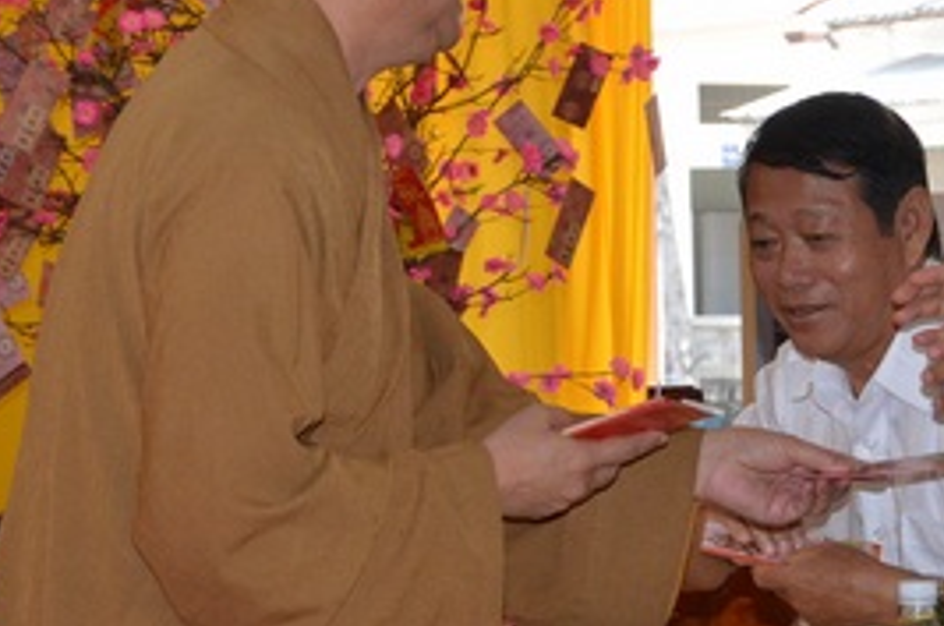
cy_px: 94
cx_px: 930
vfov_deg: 9.8
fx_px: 3638
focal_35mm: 139
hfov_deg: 14.6
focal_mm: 38
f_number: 7.1
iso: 1000
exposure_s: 1/250
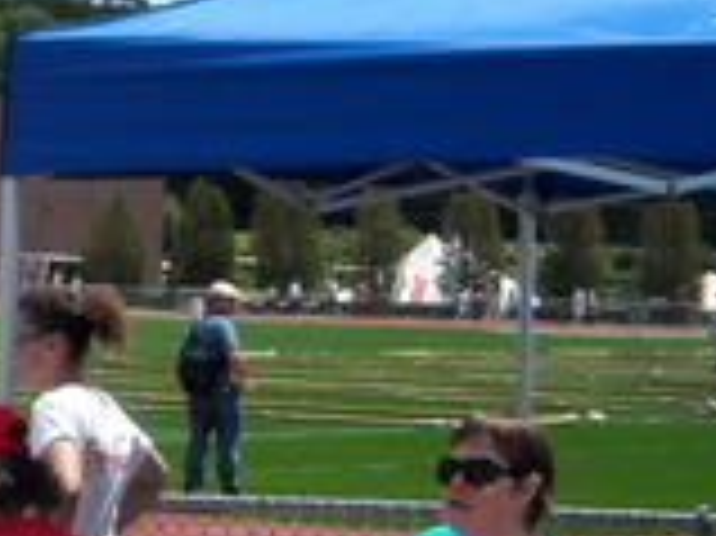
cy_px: 536
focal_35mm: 197
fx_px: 4072
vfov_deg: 7.5
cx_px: -450
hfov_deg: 9.7
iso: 70
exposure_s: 1/250
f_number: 6.3
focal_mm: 7.92
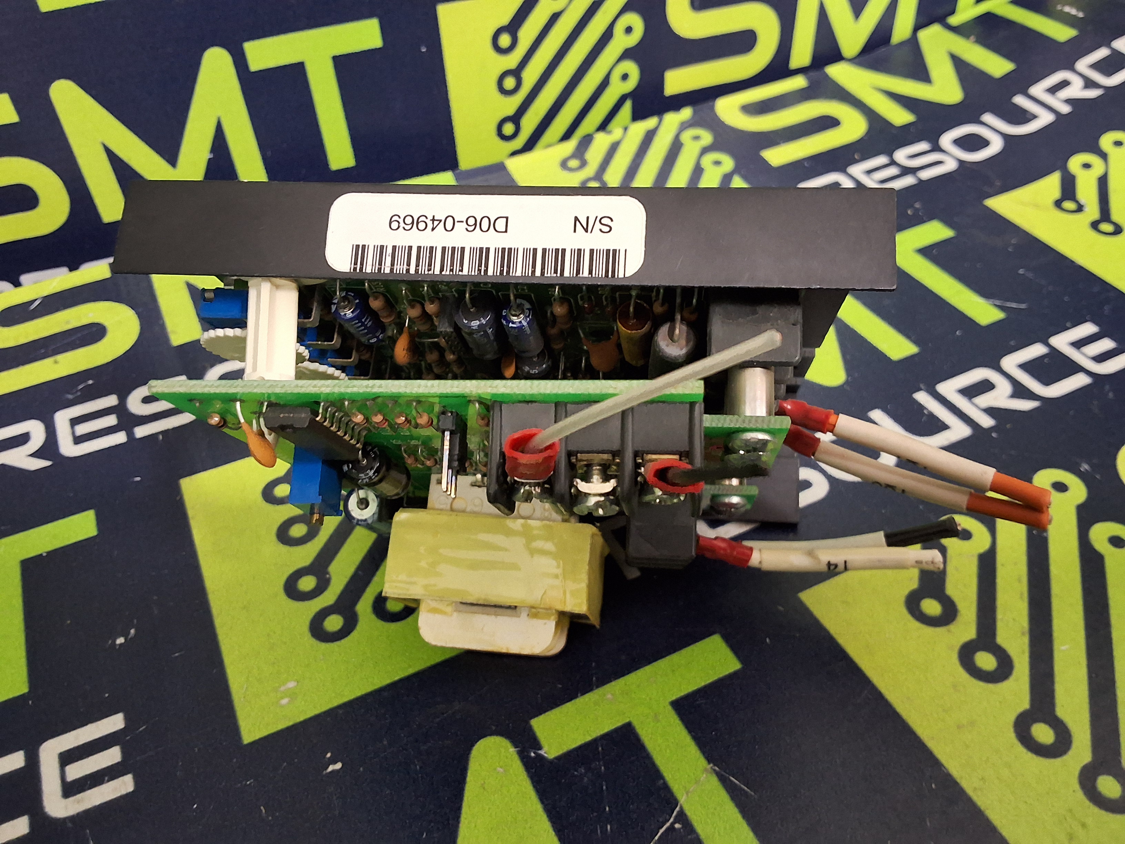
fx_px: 910
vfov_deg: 49.7
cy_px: 422
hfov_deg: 63.4
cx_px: 562
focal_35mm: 28
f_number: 1.9
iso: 250
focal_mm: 2.91
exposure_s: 1/24
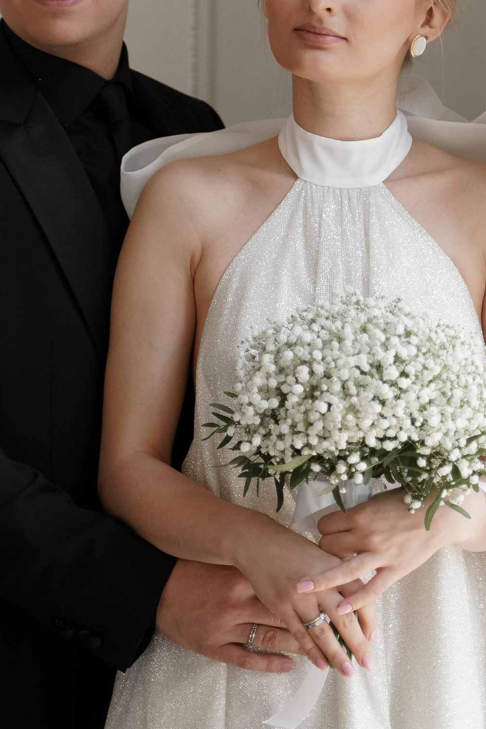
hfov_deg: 8.8
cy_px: 230
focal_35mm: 156
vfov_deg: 13.1
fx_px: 3159
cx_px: 261
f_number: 2.8
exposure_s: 1/1000
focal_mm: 62
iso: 800
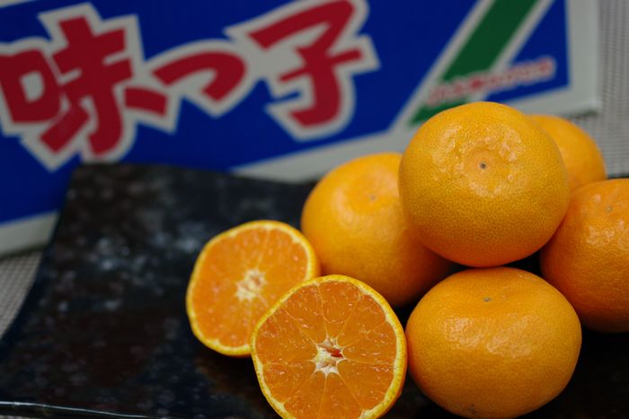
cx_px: 314
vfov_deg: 18.2
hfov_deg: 27.0
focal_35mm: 75
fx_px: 1311
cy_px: 210
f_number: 2.8
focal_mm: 50
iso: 400
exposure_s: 1/60
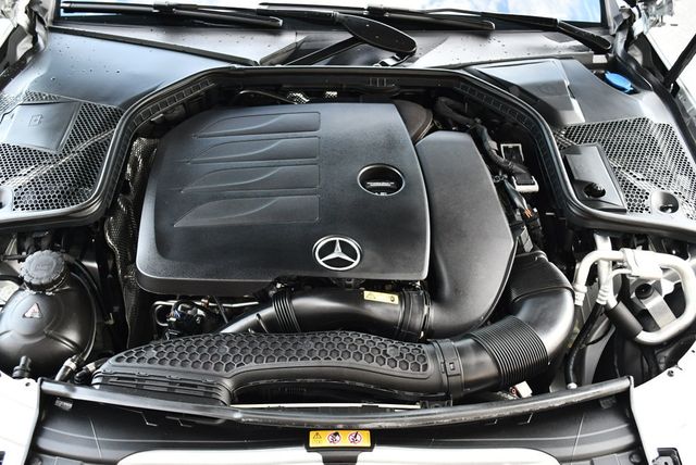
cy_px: 232
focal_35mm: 36
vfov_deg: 36.9
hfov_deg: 53.1
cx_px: 348
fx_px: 697
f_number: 3.5
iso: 800
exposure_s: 1/250
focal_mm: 18
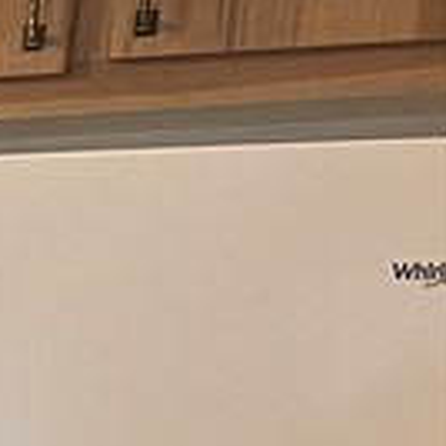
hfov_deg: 7.5
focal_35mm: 175
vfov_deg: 9.3
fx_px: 2551
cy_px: 899
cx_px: -1248
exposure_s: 1/60
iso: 100
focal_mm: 5.7
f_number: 1.5
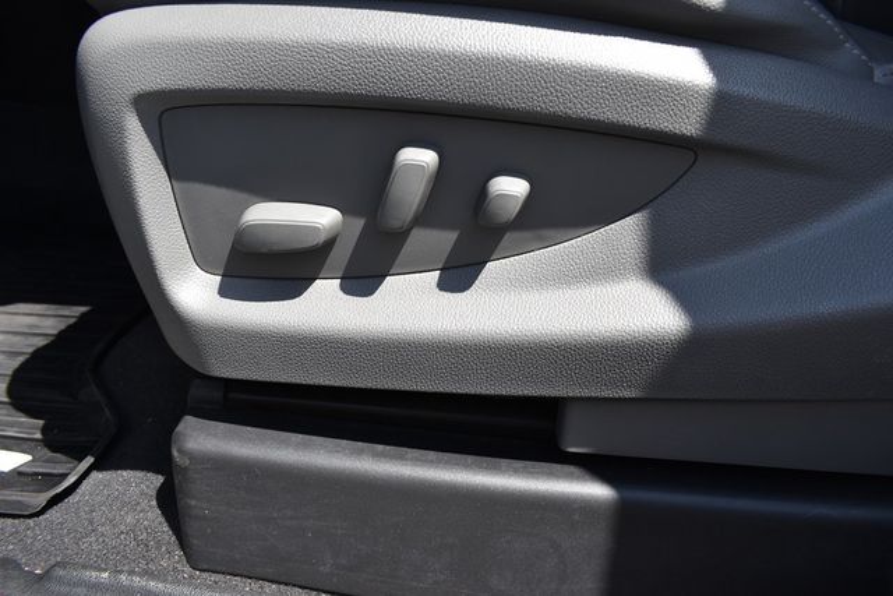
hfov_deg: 67.4
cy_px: 298
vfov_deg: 48.0
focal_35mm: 27
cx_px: 446
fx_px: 670
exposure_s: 1/250
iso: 200
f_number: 7.1
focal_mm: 18
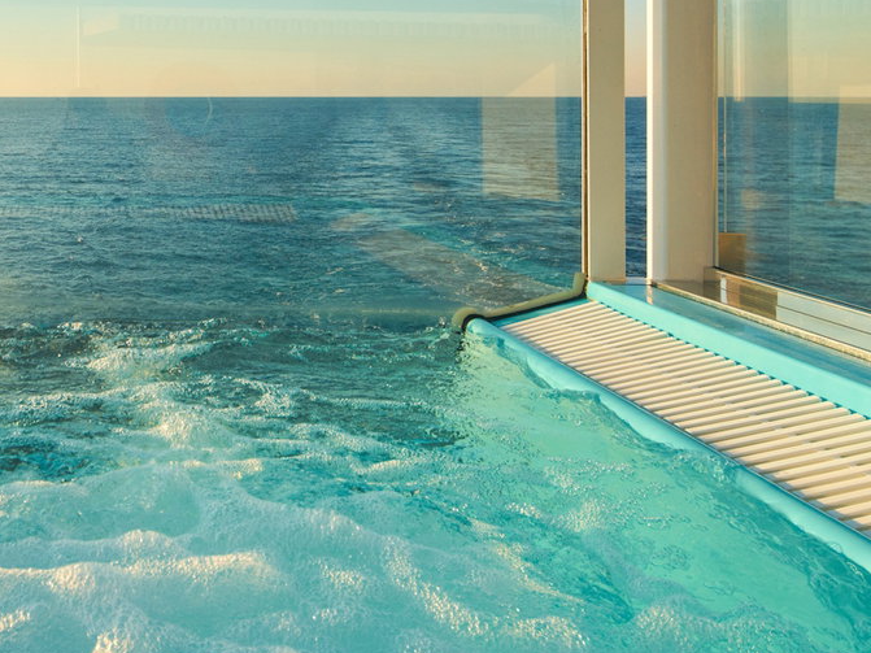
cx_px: 82
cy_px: 229
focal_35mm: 39
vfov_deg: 36.5
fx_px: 981
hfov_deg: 43.6
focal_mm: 17
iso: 100
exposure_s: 1/400
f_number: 8
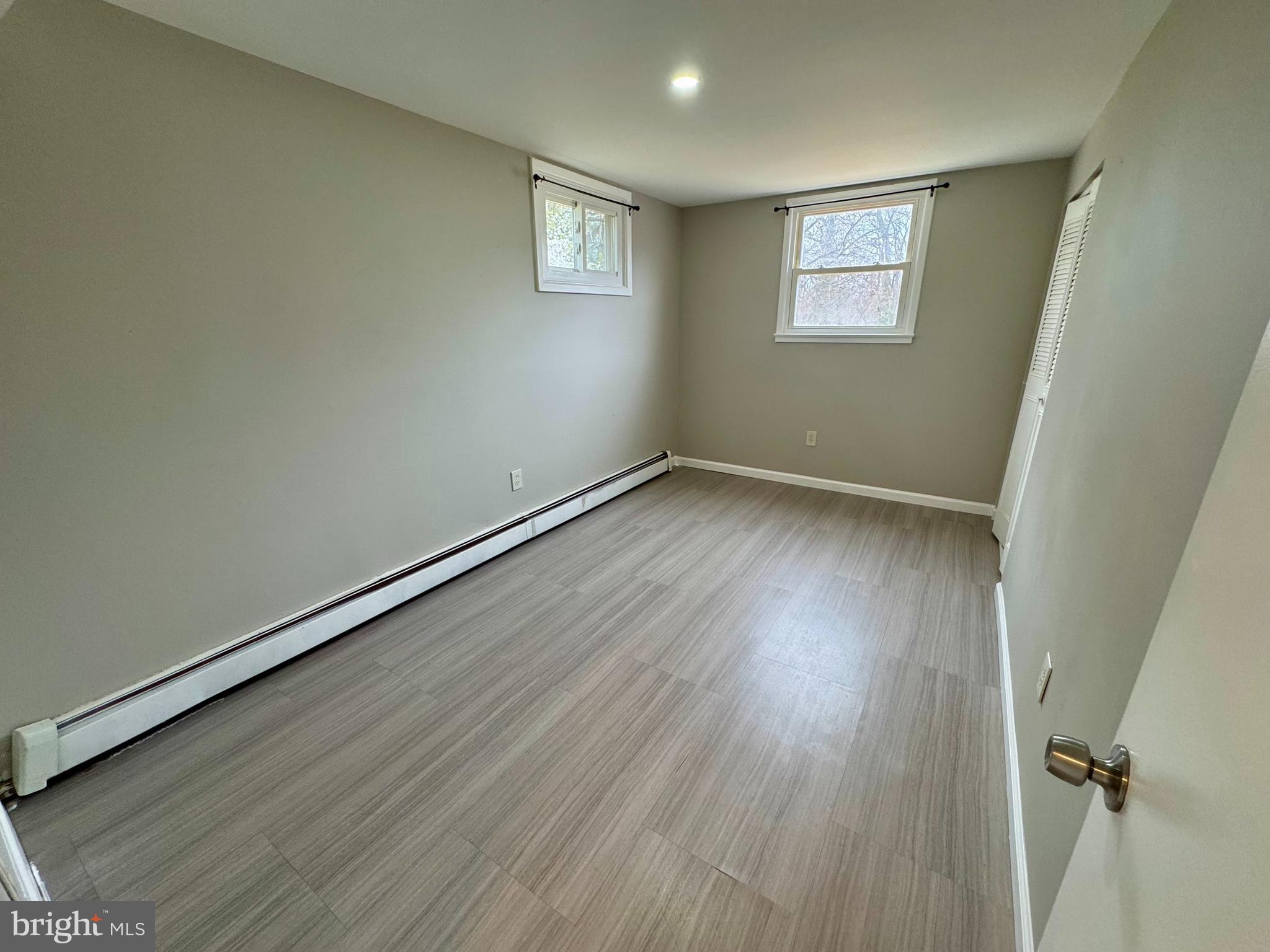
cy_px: 476
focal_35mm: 14
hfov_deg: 102.1
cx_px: 635
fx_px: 514
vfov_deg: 85.7
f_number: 2.2
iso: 200
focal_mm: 2.22
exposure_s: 1/120
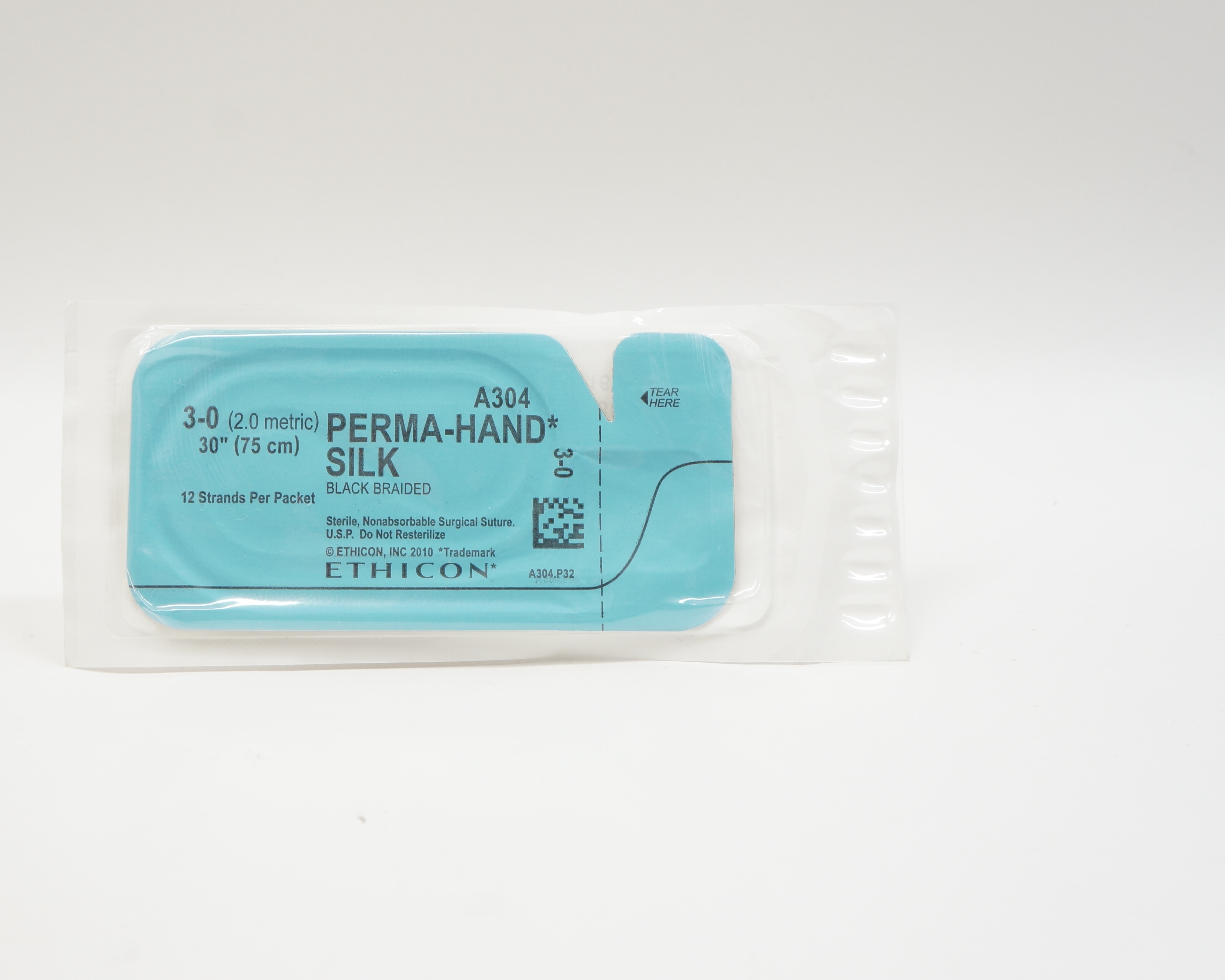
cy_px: 490
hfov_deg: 37.5
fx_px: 1797
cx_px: 493
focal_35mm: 50
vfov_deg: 30.5
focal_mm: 29
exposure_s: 1/40
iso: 400
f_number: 7.1
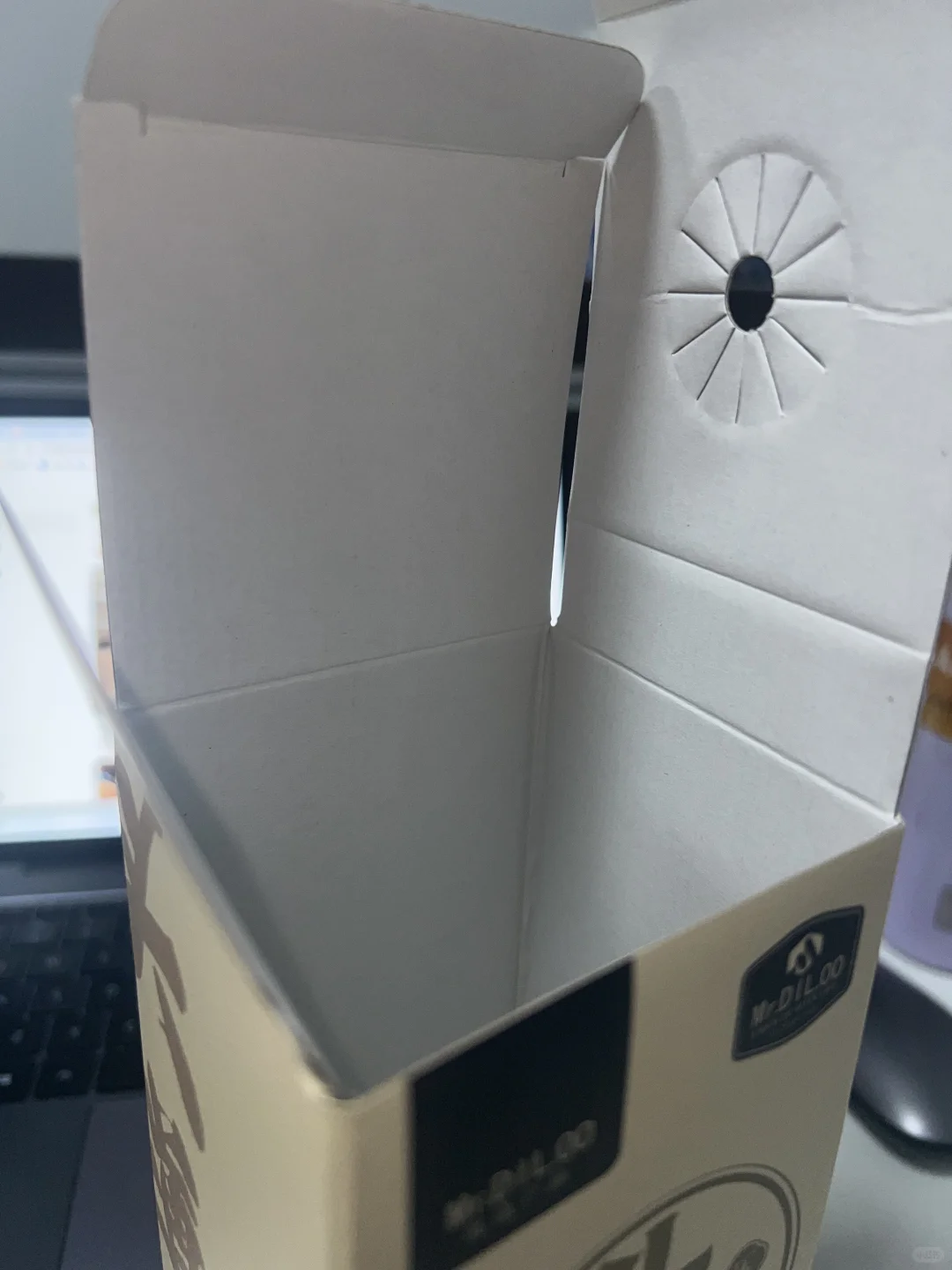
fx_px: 953
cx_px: 476
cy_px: 635
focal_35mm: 26
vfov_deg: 67.3
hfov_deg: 53.1
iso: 32
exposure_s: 1/80
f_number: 1.5
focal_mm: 5.7
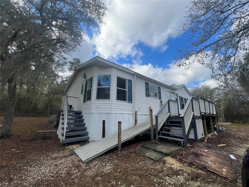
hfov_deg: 106.2
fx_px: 94
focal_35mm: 13
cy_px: 94
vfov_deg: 89.9
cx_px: 124
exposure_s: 1/747
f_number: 1.8
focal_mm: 1.57
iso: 32
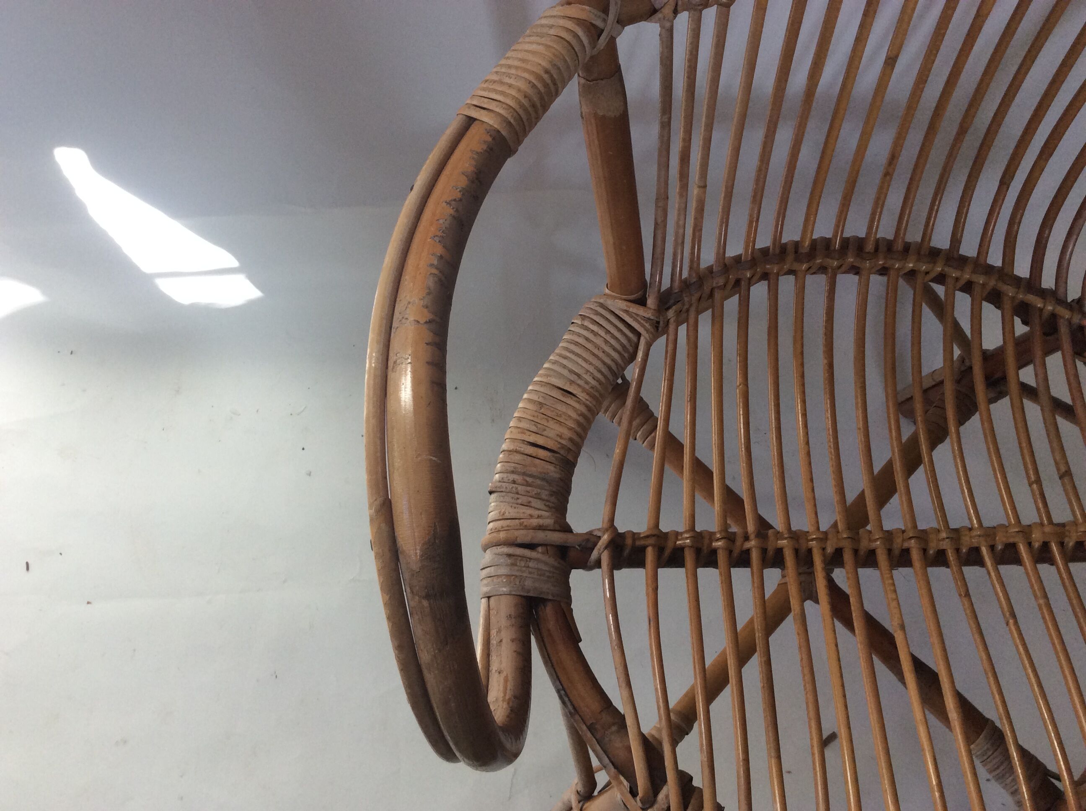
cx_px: 543
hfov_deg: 56.9
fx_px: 1002
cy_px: 406
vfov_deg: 44.1
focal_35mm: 32
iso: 64
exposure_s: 1/100
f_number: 2.4
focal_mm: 3.3
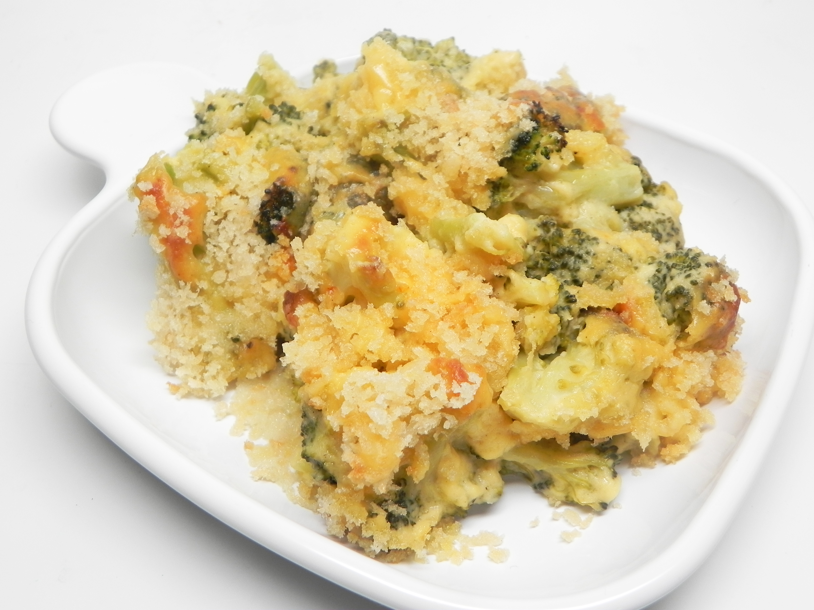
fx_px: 776
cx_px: 407
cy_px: 305
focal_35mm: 33
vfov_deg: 42.9
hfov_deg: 55.4
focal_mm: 5.9
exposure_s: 1/38.2
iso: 160
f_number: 2.8
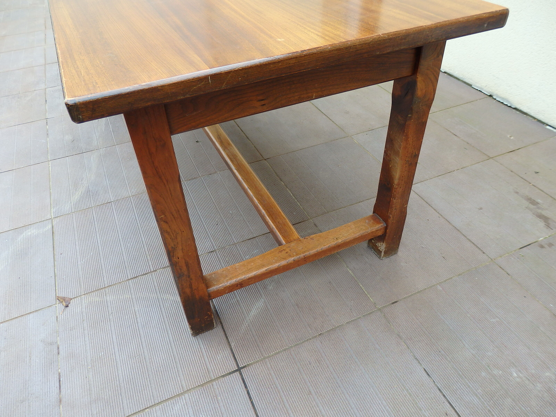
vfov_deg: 54.9
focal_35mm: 25
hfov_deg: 69.4
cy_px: 208
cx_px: 278
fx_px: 402
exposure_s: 1/60
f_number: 3
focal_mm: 4.5
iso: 125
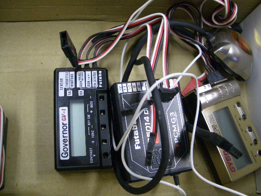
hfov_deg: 47.8
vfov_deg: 36.8
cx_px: 136
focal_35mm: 39
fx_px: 294
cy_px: 103
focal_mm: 5.8
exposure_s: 1/30
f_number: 2.6
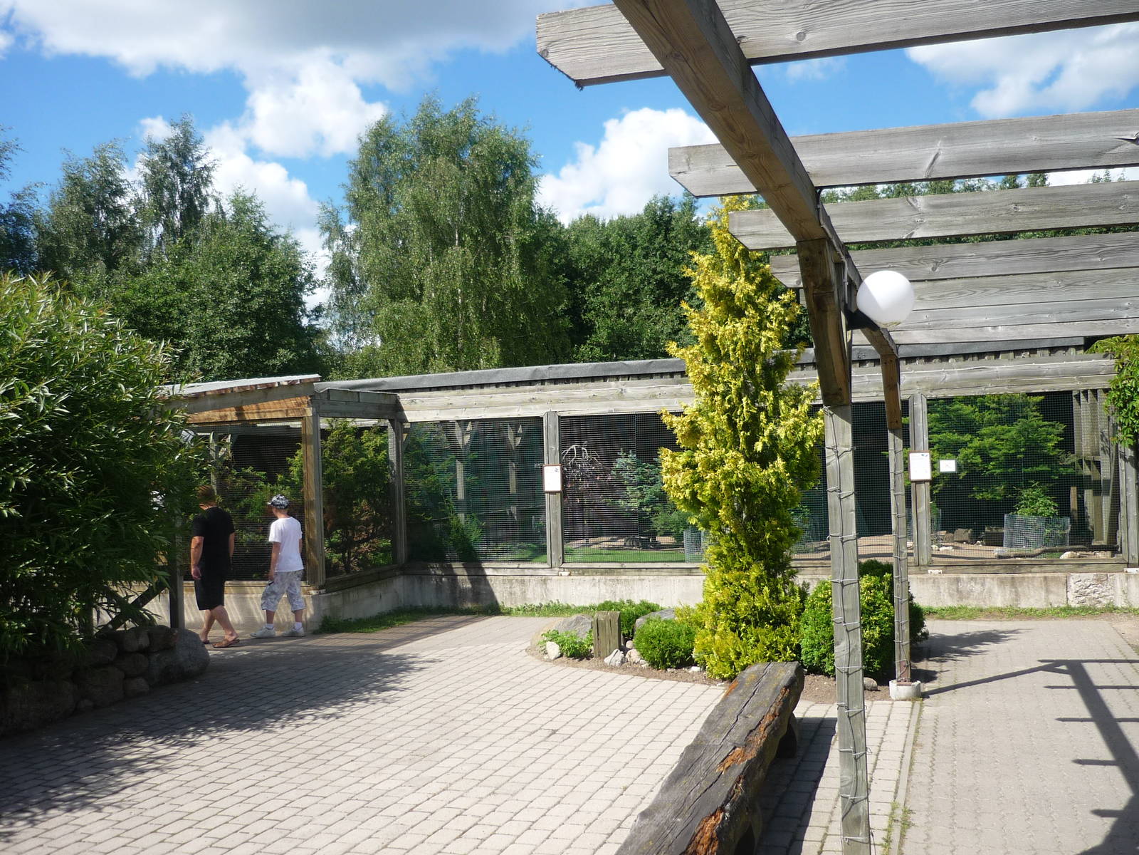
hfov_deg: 55.4
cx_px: 570
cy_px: 428
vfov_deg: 42.9
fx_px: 1086
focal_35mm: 33
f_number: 2.8
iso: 100
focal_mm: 5.5
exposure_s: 1/1000
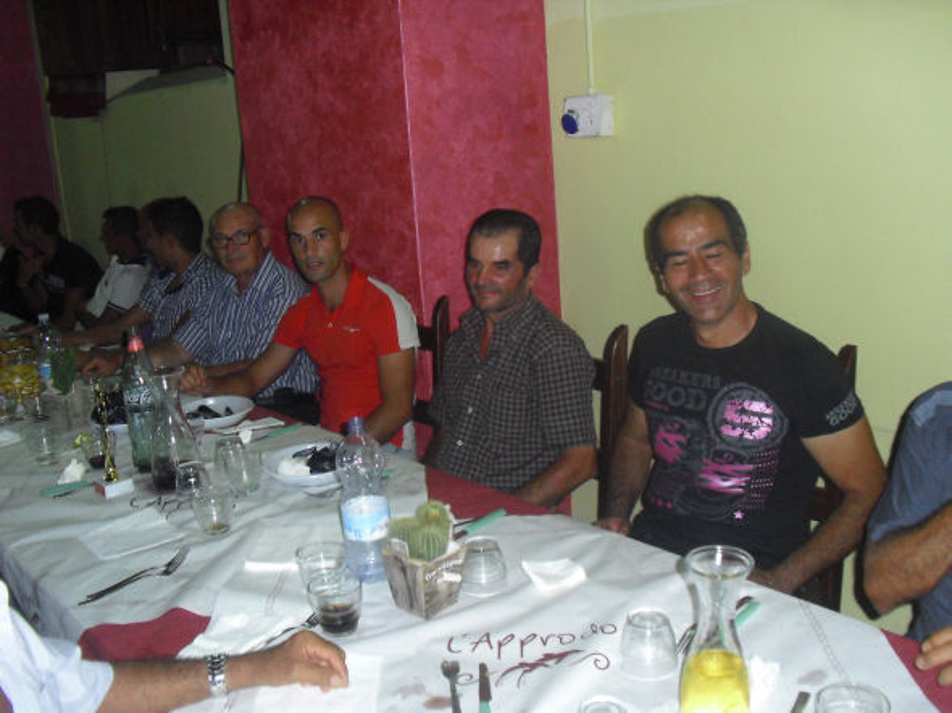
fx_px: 990
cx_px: 476
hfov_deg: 51.4
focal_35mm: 36
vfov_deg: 39.6
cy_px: 356
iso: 400
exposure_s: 1/60
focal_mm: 6.3
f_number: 3.1
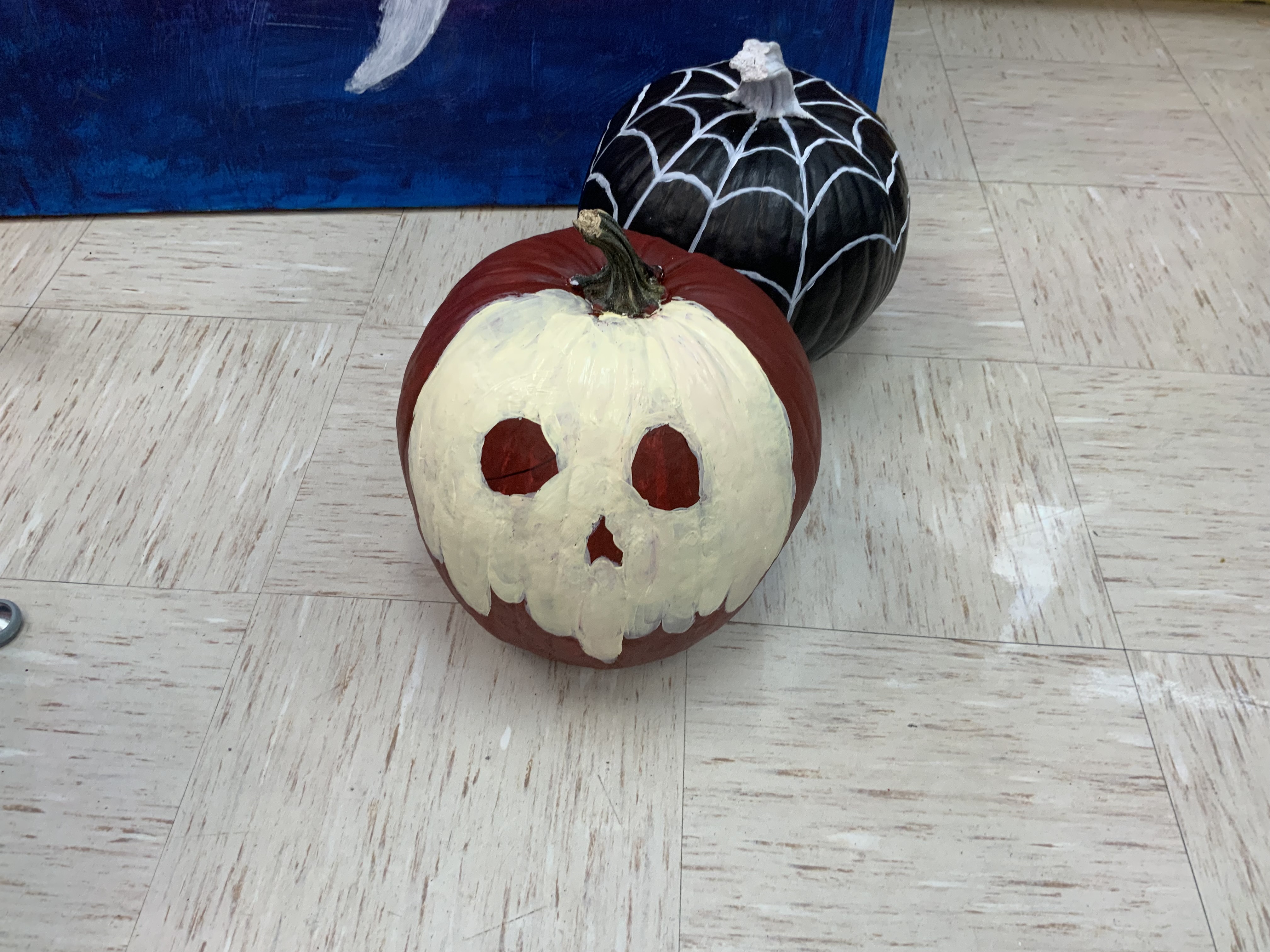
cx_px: 635
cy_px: 476
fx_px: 1064
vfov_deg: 48.2
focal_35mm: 29
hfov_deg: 61.7
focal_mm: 3
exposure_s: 1/120
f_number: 1.8
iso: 50
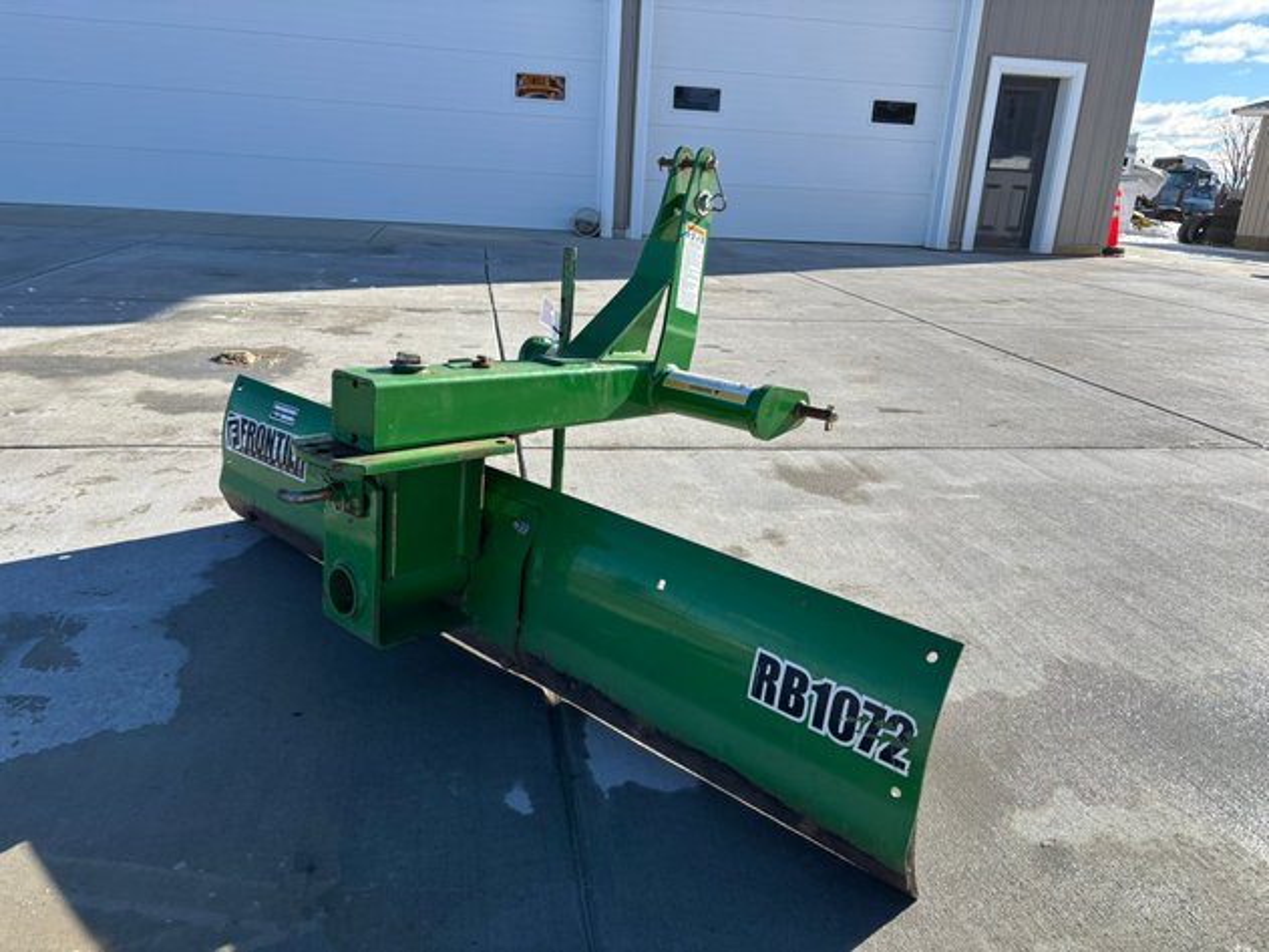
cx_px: 634
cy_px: 476
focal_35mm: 26
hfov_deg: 67.3
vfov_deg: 53.0
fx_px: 953
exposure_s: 1/2451
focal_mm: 5.96
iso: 50
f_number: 1.6
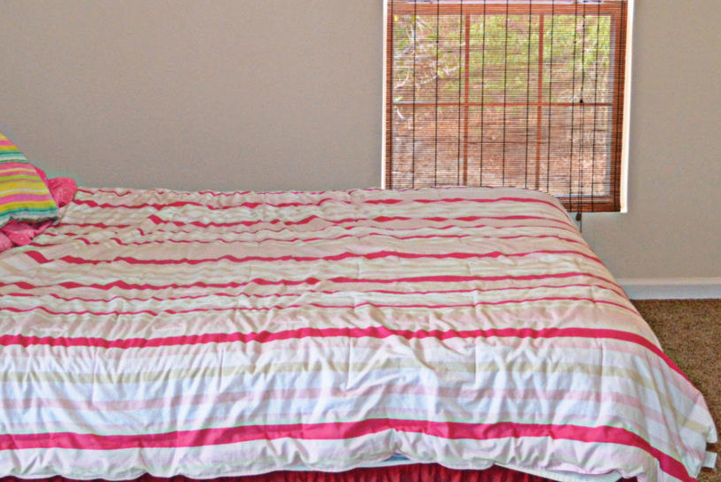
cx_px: 354
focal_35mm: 65
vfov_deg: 20.9
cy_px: 158
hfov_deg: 30.9
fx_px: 1302
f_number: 3.8
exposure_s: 1/60
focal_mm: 22
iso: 1250
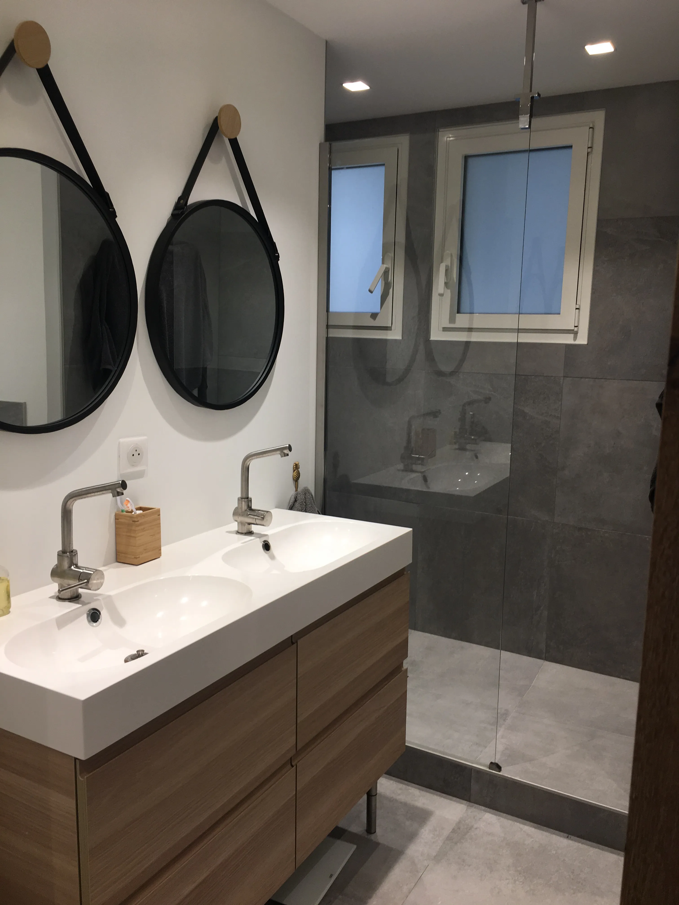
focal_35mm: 29
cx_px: 340
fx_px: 758
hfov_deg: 48.2
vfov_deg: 61.7
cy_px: 452
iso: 25
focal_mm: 4.15
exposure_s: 1/50
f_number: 2.2
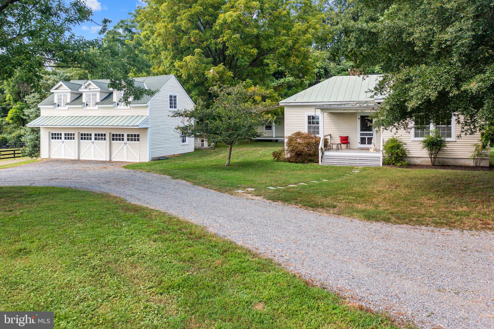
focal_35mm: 28
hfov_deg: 65.5
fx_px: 384
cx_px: 247
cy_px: 164
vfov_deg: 46.4
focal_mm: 10.26
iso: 200
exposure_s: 1/30
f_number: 3.2
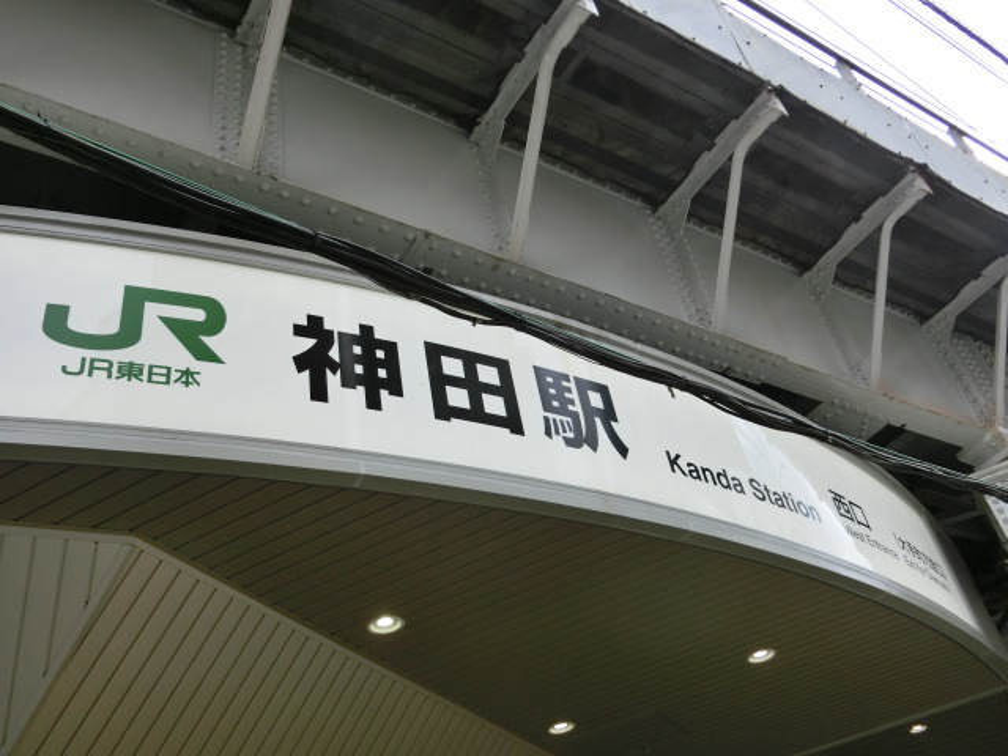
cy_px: 378
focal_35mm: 34
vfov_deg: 41.8
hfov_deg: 54.0
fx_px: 990
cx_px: 504
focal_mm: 6
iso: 80
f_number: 3.9
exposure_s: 1/250
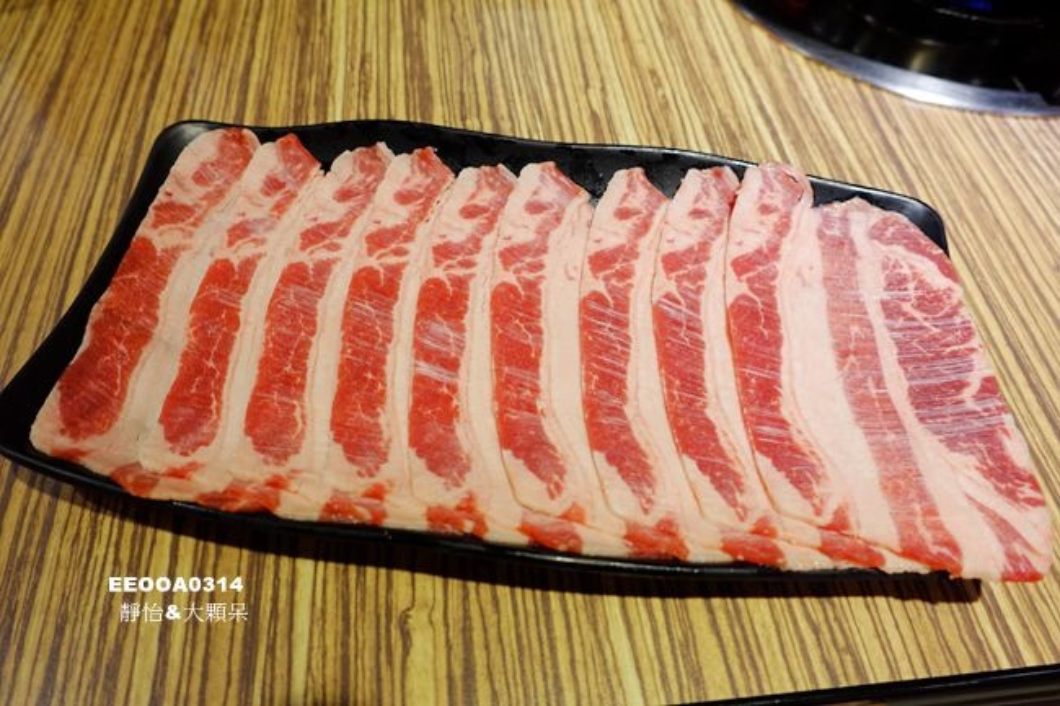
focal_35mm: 28
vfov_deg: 46.4
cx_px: 530
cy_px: 353
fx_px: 824
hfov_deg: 65.5
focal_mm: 10.24
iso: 125
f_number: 2.8
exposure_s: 1/30
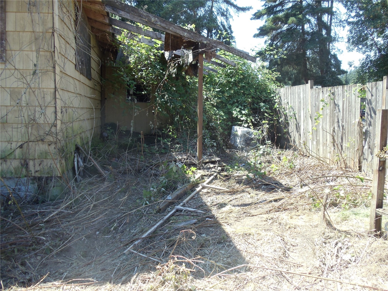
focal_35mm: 44
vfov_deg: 32.9
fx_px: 493
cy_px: 146
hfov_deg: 42.9
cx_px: 194
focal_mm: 6
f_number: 3.5
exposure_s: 1/250
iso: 100
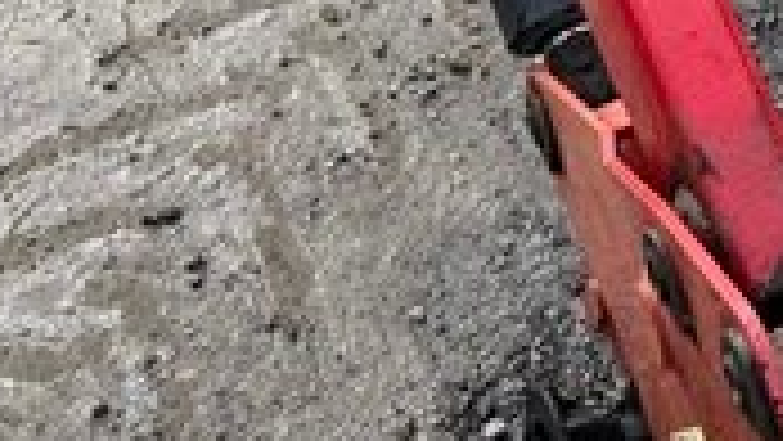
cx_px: 1048
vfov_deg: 10.4
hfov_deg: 18.7
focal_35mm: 105
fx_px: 2181
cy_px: -520
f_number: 1.78
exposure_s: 1/1192
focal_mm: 6.76
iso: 80
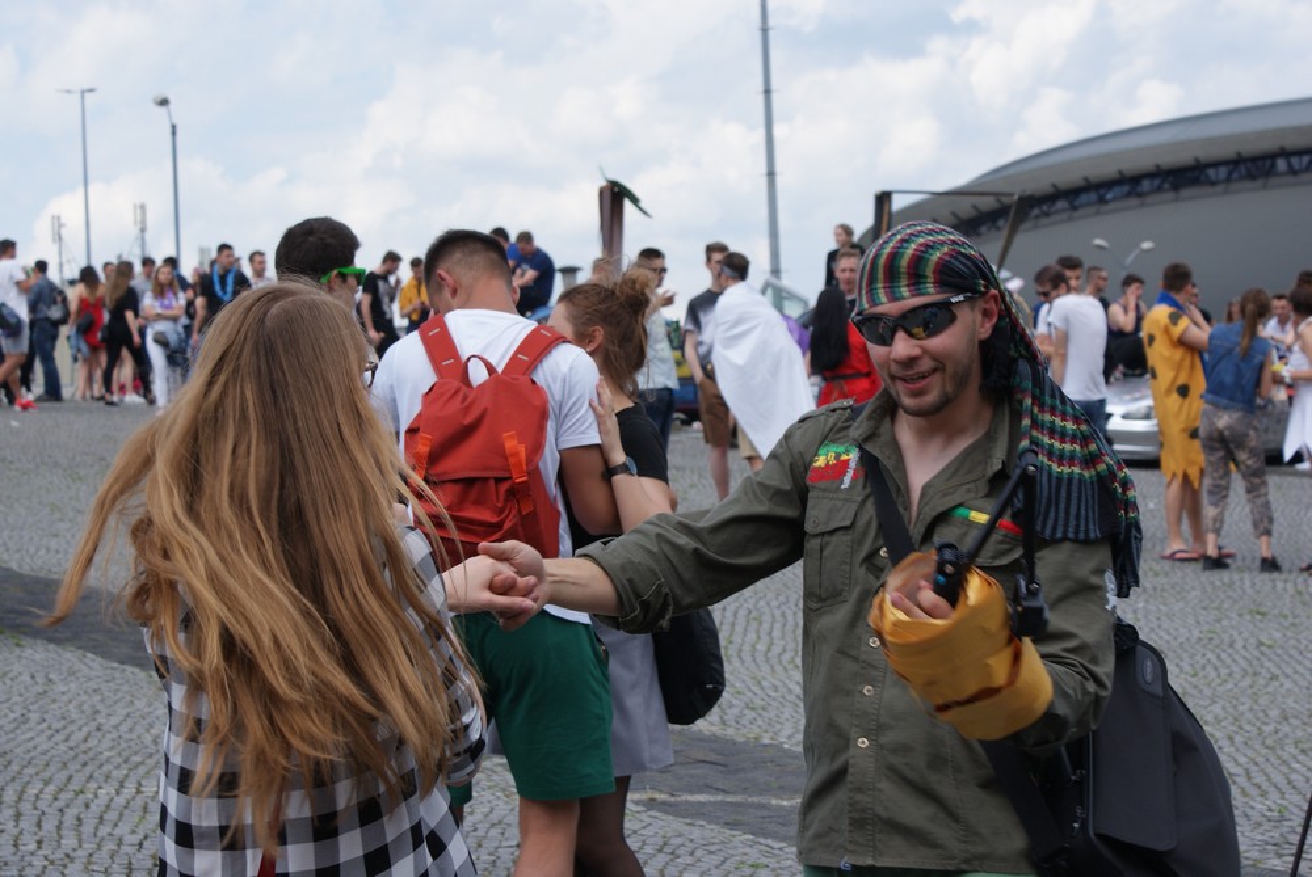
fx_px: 3010
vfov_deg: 16.6
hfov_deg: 24.6
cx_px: 656
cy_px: 438
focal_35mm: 82
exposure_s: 1/200
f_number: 8
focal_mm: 55
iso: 100
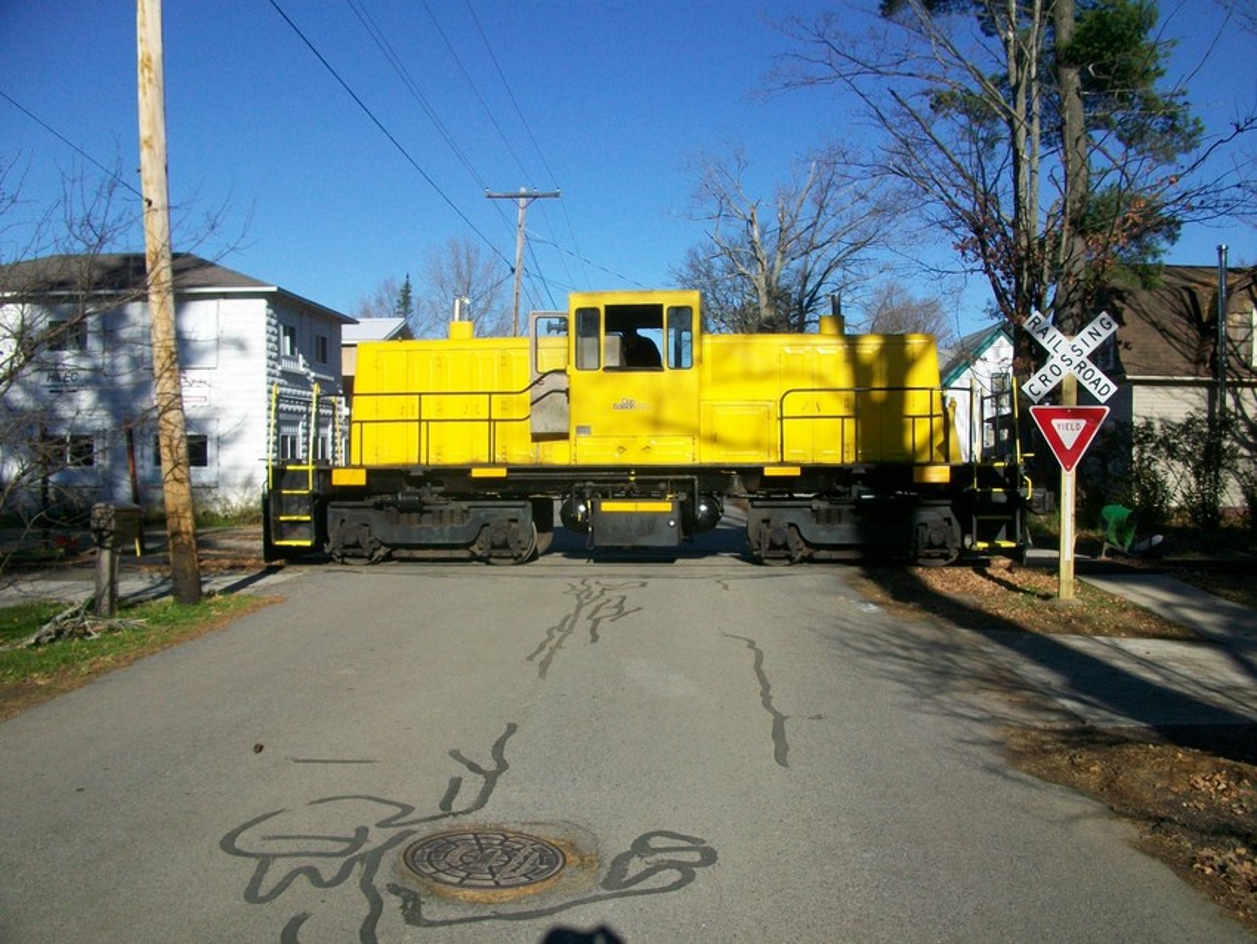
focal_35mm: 32
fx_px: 1162
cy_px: 472
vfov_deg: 44.2
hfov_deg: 56.8
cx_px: 628
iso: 64
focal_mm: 5.7
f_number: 5.5
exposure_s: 1/400
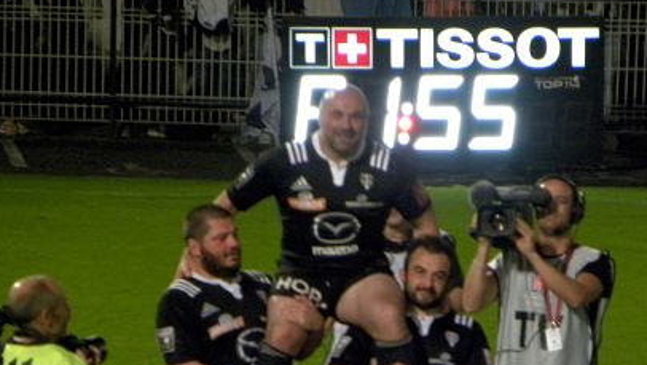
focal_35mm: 774
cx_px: 365
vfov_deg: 1.6
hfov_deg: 2.8
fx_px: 13287
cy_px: 339
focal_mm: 85.6
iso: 400
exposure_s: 1/68.1
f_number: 5
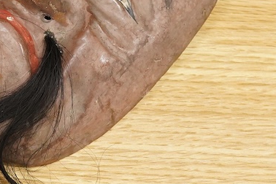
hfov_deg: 15.2
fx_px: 1027
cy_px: 83
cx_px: 40
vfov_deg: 10.2
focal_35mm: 134
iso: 2500
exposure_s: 1/160
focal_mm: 30
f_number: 9
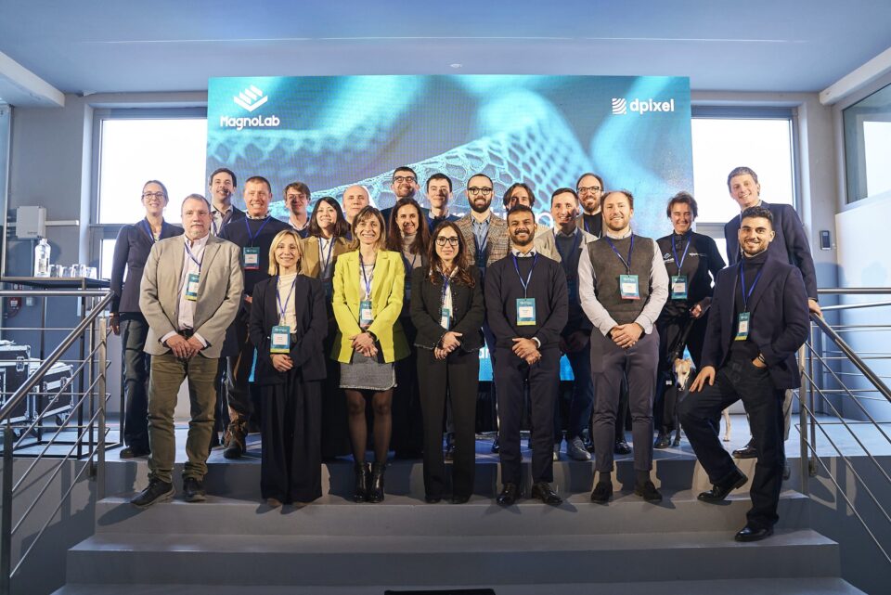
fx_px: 718
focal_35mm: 29
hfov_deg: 63.6
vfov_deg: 45.0
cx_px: 446
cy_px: 298
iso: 1600
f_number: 2.8
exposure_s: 1/200
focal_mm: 29
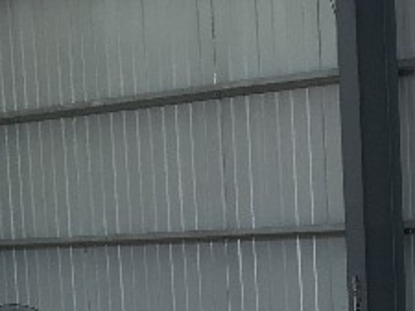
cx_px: 741
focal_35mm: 132
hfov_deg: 13.4
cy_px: 574
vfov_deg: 10.5
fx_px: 1583
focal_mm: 4.15
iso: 25
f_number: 2.2
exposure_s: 1/50
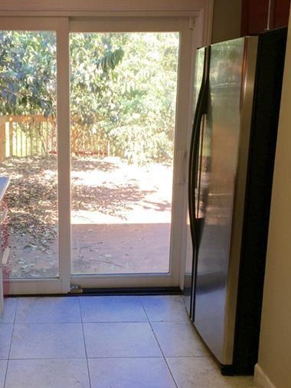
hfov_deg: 32.3
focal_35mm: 44
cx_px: 74
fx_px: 493
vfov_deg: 42.9
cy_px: 215
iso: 32
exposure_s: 1/70
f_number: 2.2
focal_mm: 4.15
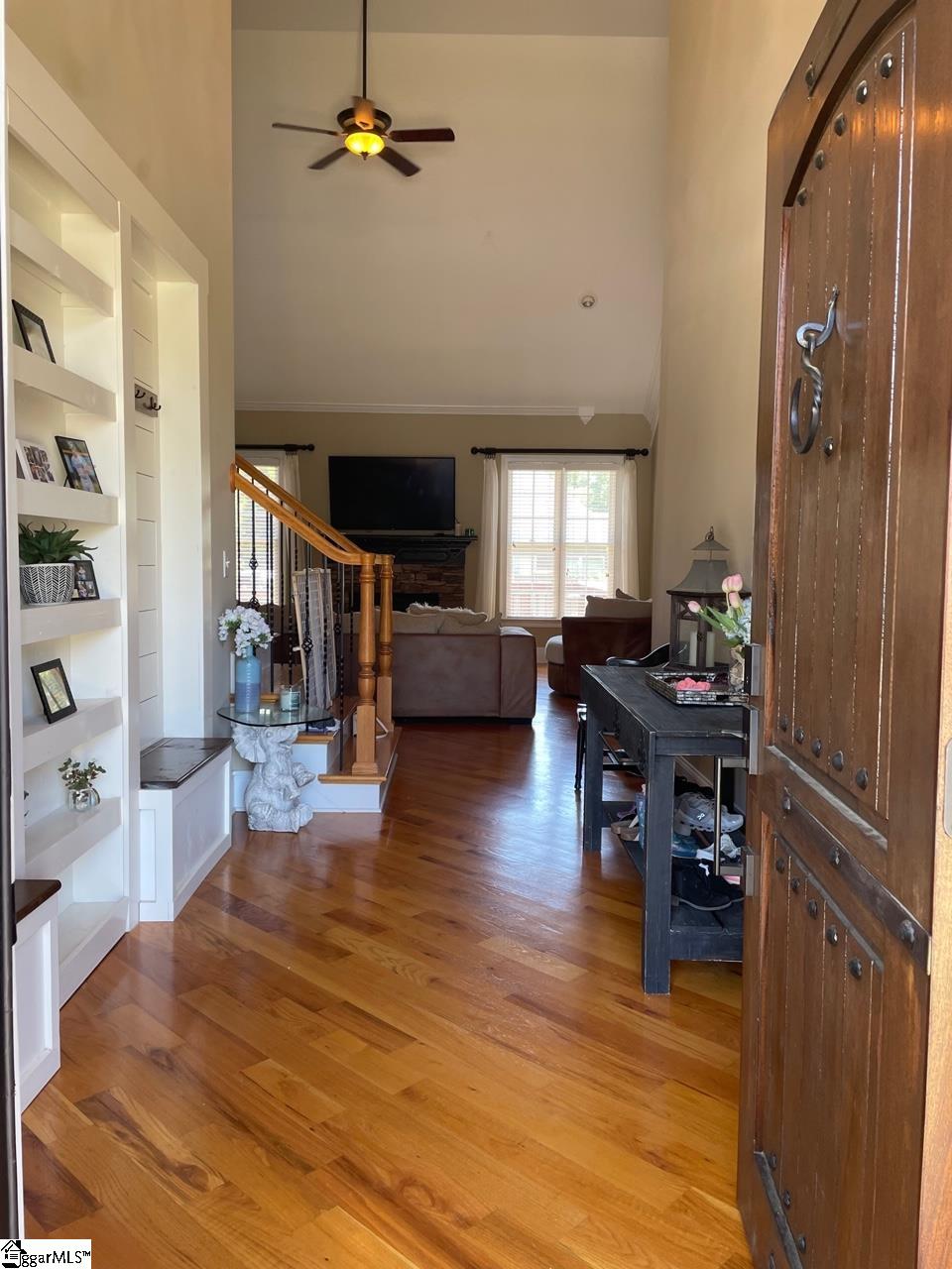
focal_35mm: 26
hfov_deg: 53.1
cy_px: 634
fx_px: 953
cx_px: 476
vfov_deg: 67.3
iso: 80
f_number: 1.6
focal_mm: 4.2
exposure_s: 1/60
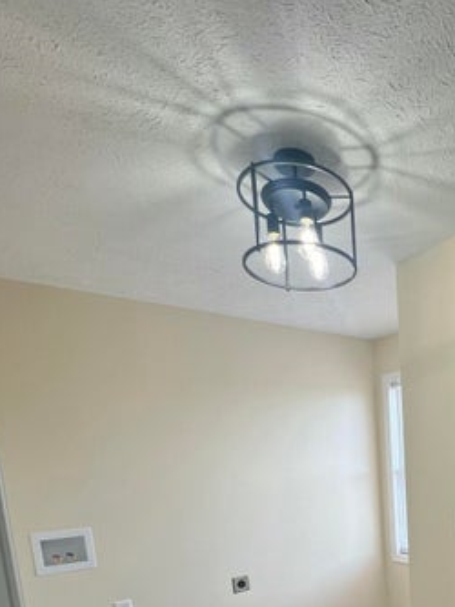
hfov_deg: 47.9
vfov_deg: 59.8
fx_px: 438
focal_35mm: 25
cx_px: 428
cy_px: 538
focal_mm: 1.57
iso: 64
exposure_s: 1/120
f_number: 1.8
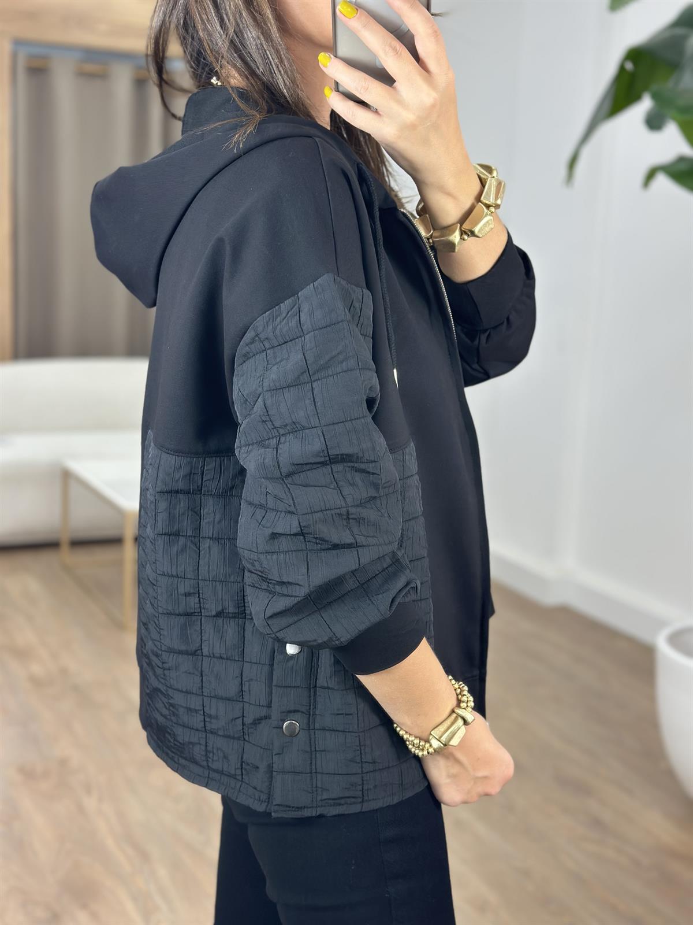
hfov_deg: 30.3
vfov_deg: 39.7
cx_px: 346
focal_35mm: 48
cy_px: 462
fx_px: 1281
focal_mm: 6.86
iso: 100
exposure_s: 1/100
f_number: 1.78
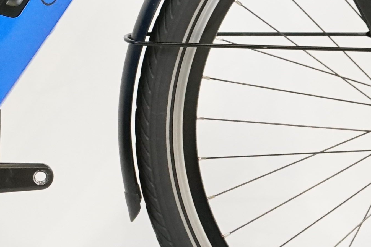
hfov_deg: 7.5
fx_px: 2813
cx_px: -44
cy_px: -99
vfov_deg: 5.0
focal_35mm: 273
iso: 2500
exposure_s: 1/200
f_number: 5.6
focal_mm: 61
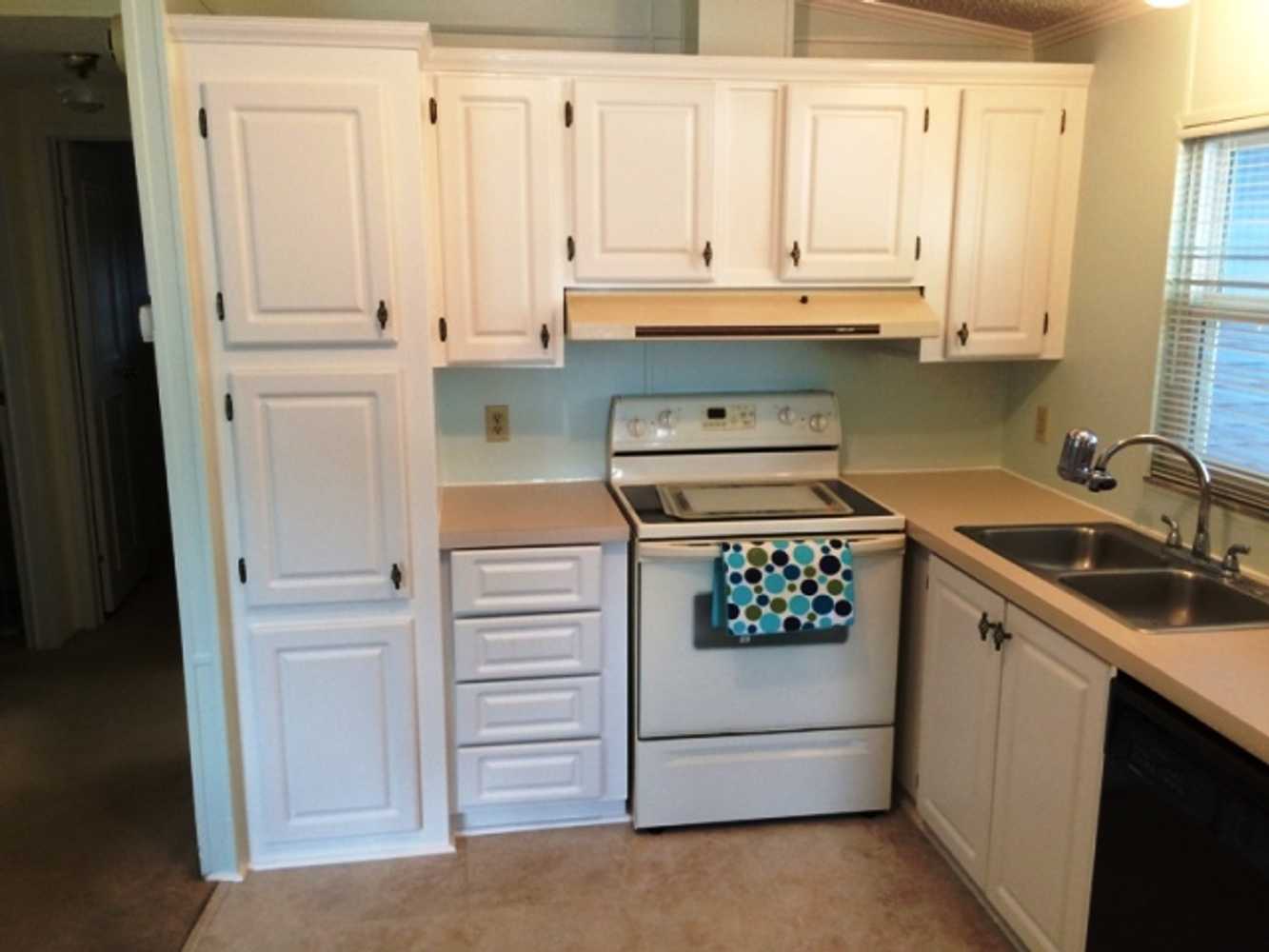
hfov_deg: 61.7
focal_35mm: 29
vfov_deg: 48.2
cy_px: 476
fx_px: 1063
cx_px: 634
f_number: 2.2
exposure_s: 1/30
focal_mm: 4.15
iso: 50
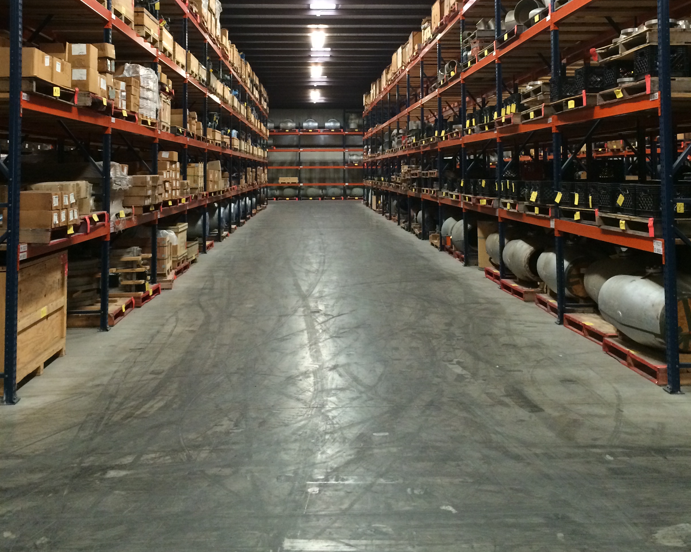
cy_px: 133
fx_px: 777
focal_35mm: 38
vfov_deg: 38.1
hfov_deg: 47.9
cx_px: 345
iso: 250
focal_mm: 4.15
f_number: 2.2
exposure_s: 1/20
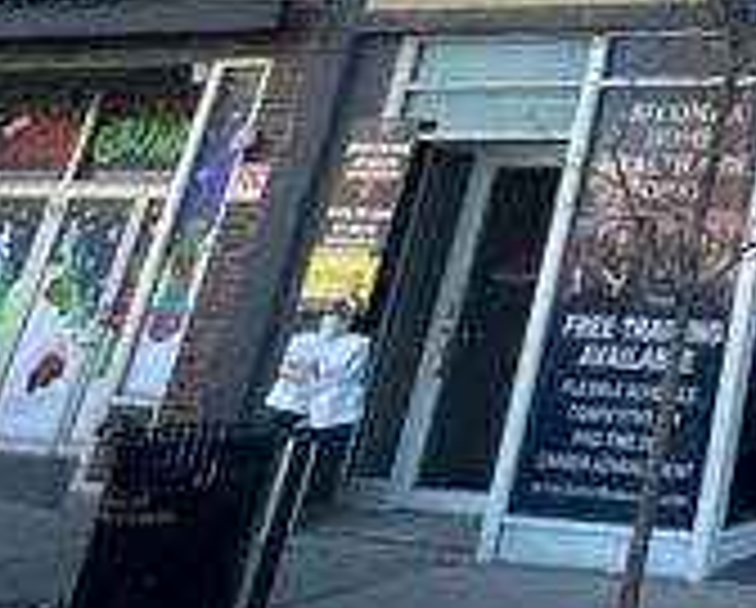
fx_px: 1166
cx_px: 1278
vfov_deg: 26.1
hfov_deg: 23.5
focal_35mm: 52
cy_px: -122
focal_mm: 2.22
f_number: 2.2
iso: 40
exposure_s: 1/296
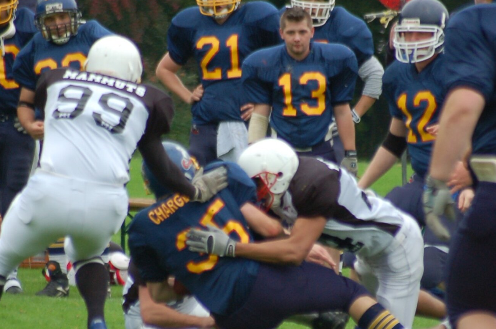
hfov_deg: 2.7
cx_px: 261
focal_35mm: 766
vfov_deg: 1.8
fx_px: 10537
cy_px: 158
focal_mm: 300
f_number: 5.6
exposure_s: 1/500
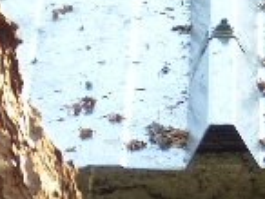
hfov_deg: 3.1
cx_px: -427
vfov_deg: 2.4
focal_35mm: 623
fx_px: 4777
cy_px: -393
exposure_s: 1/60
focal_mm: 16.4
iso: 100
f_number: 2.8
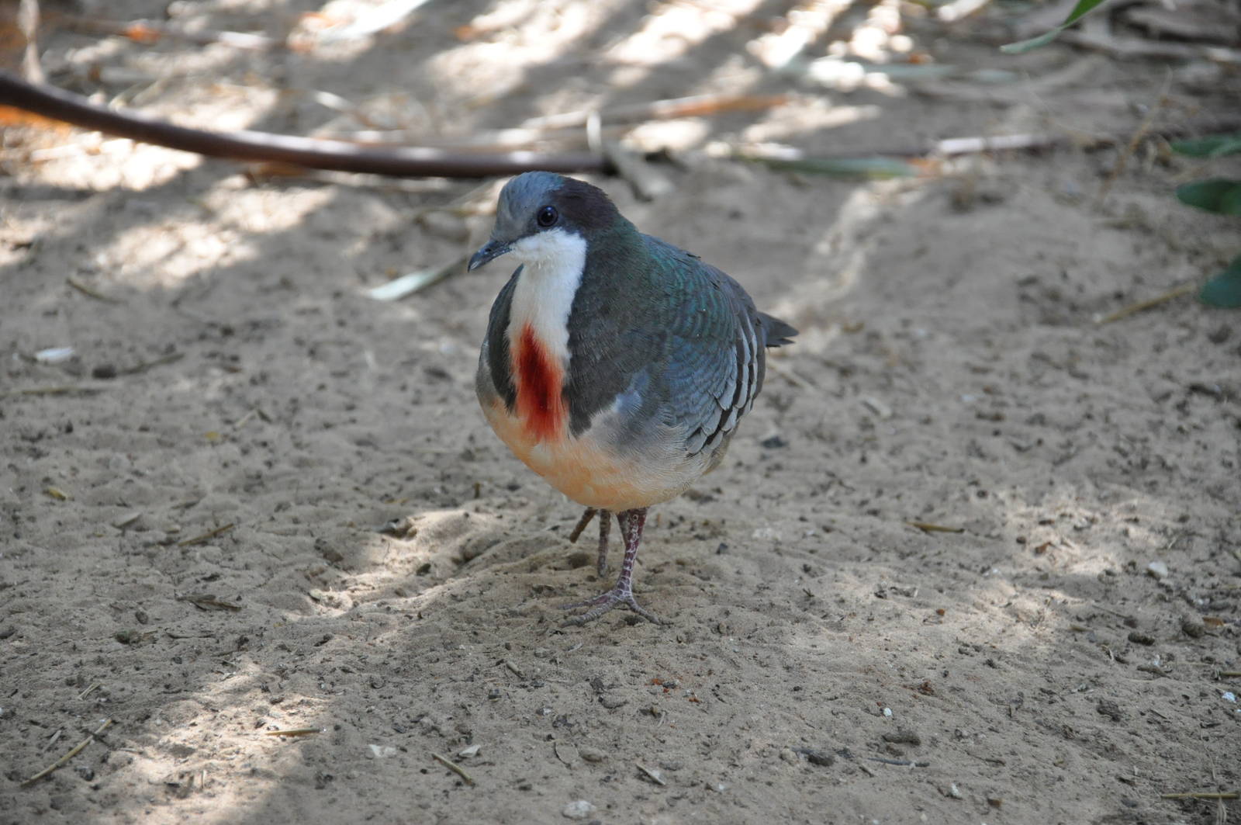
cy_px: 412
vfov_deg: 8.7
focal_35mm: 158
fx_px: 5423
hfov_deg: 13.1
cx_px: 620
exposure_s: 1/160
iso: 1600
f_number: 5.6
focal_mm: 105
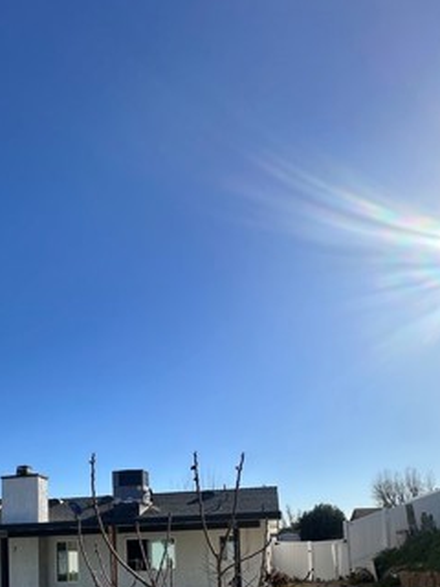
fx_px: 475
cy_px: 523
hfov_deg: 49.6
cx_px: 185
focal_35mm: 28
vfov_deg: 55.5
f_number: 2.2
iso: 50
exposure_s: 1/3205
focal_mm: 2.22
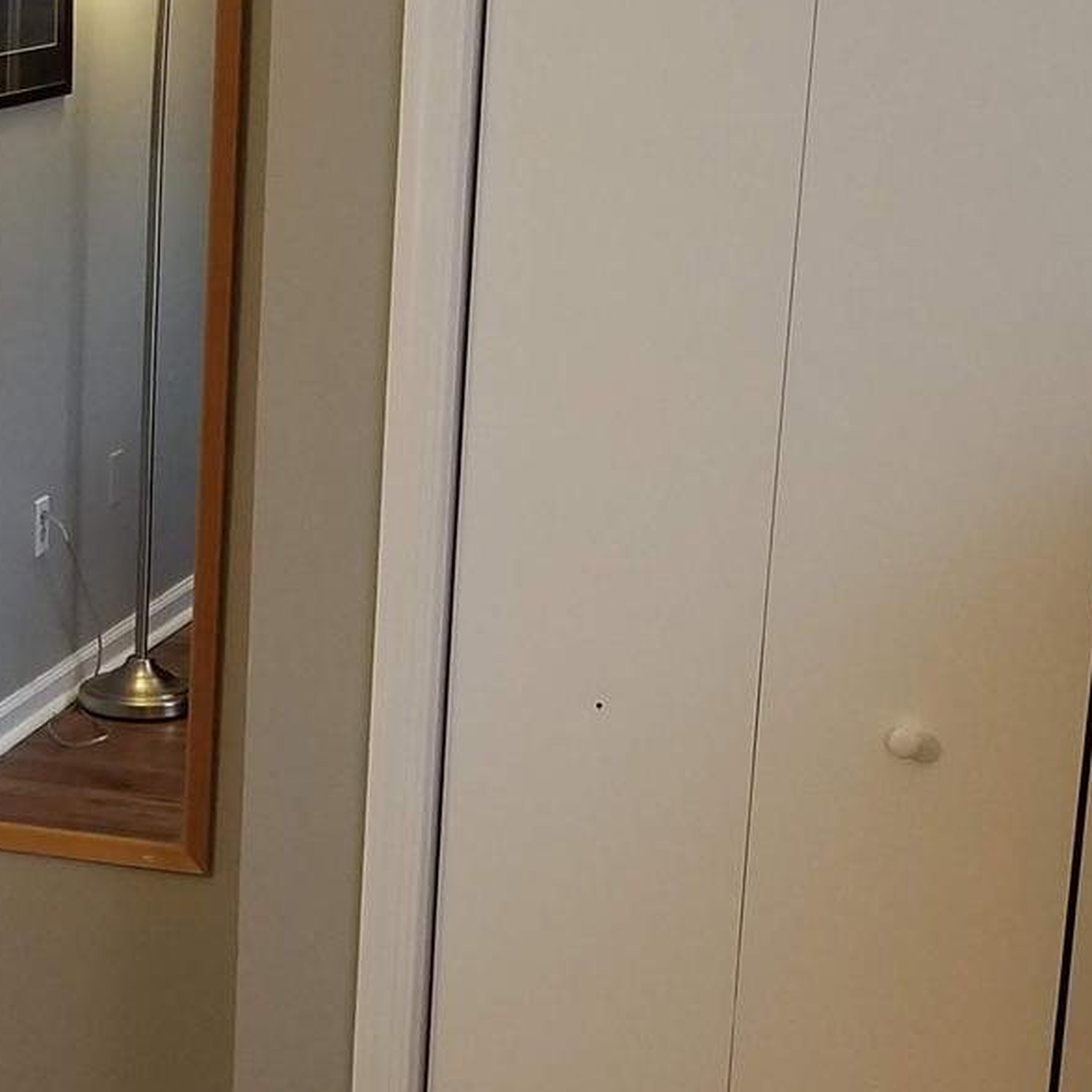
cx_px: 403
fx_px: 2855
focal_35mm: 80
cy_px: 574
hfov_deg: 21.6
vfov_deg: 21.6
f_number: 1.7
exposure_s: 1/40
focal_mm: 4.2
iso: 160
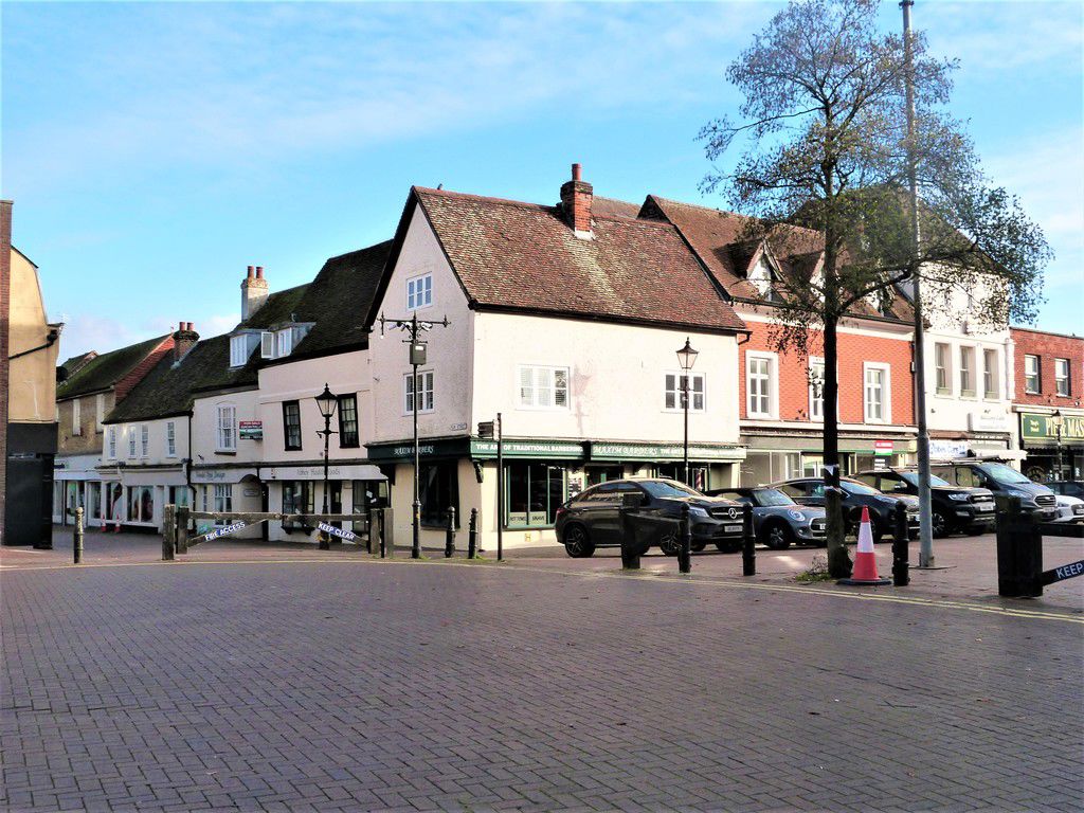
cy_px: 406
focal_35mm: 38
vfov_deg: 37.7
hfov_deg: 49.0
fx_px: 1190
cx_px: 542
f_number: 5
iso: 160
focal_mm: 6.8
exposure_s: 1/200
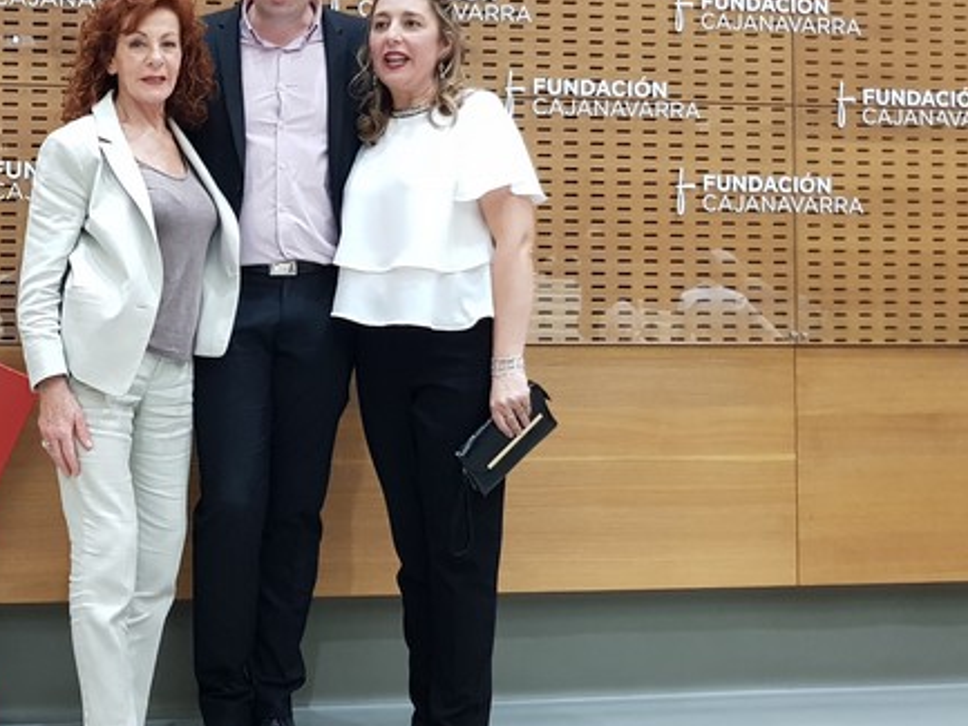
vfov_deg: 30.1
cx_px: 262
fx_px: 1343
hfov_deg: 38.8
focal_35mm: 48
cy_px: 252
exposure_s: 1/25
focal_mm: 4.2
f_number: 1.7
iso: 250
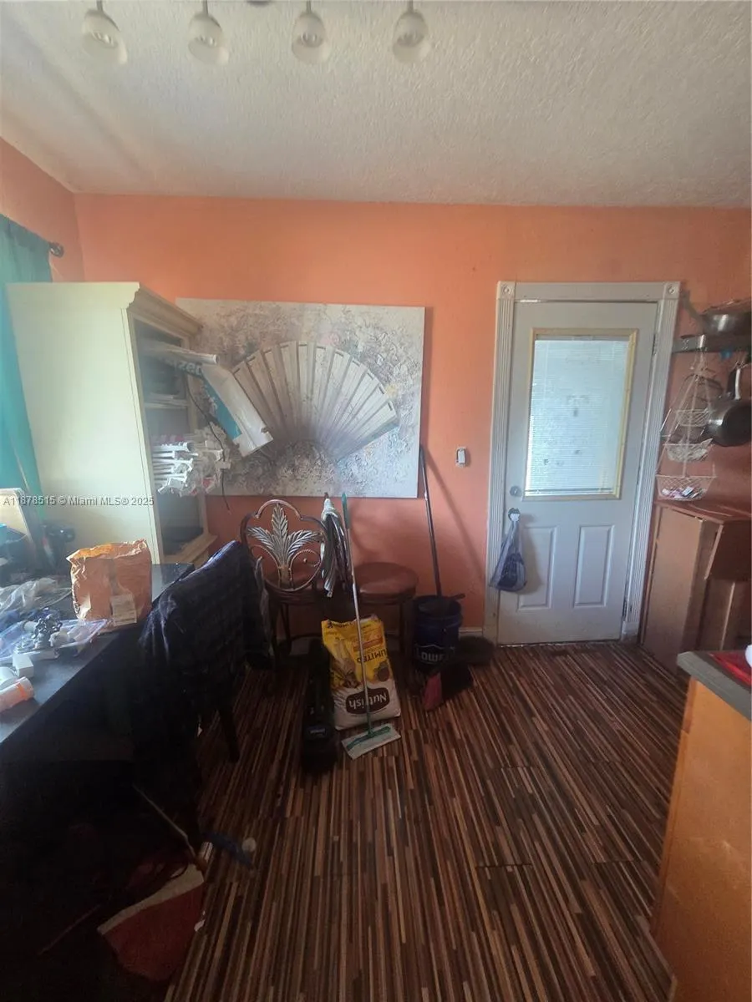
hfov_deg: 89.9
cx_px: 376
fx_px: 377
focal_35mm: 13
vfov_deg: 106.2
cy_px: 501
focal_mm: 2.2
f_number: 2.2
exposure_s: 1/60
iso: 320
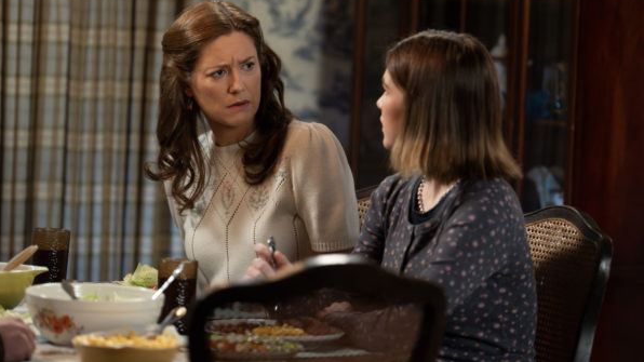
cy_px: 149
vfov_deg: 7.8
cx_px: 321
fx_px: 2646
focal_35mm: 155
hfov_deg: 13.9
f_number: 2.8
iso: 6400
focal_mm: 147
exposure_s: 1/100
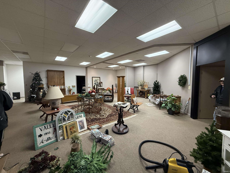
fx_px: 93
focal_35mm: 14
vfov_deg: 85.7
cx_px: 115
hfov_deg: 102.1
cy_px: 86
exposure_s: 1/120
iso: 320
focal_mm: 2.22
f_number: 2.2
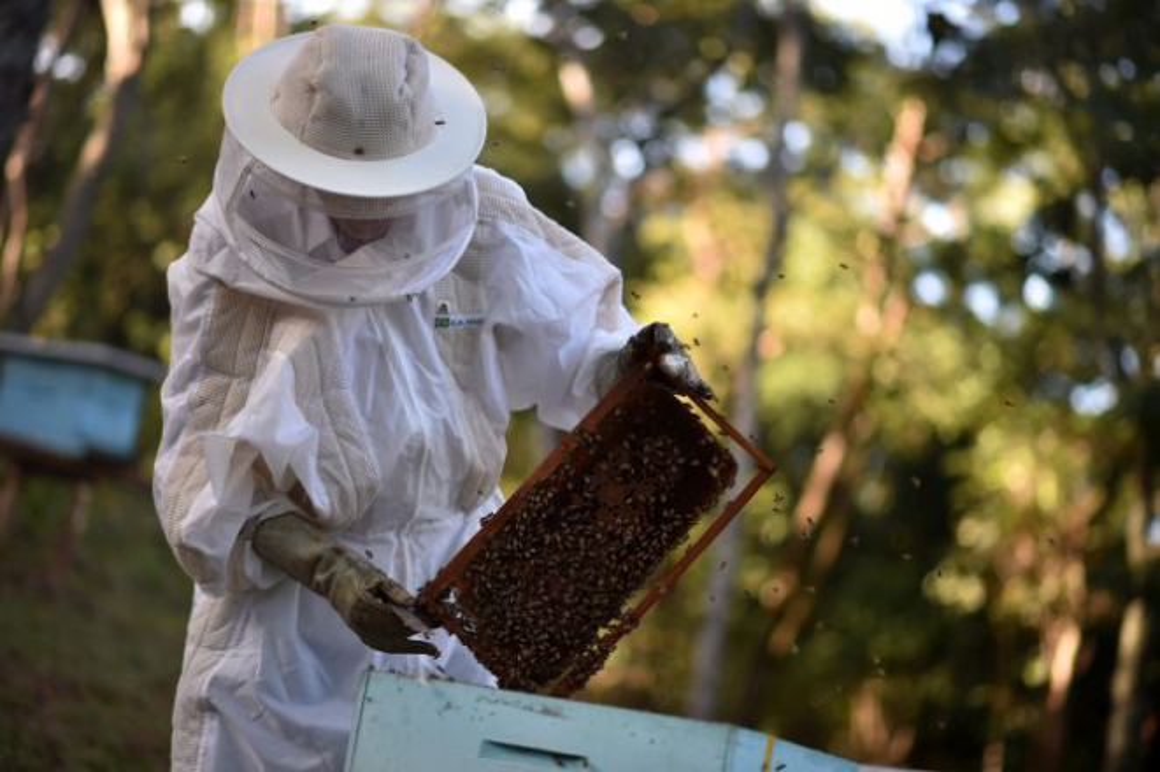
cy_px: 386
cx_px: 580
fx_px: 2737
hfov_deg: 23.9
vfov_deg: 16.1
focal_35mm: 85
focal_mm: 85
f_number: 1.8
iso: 400
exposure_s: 1/1250
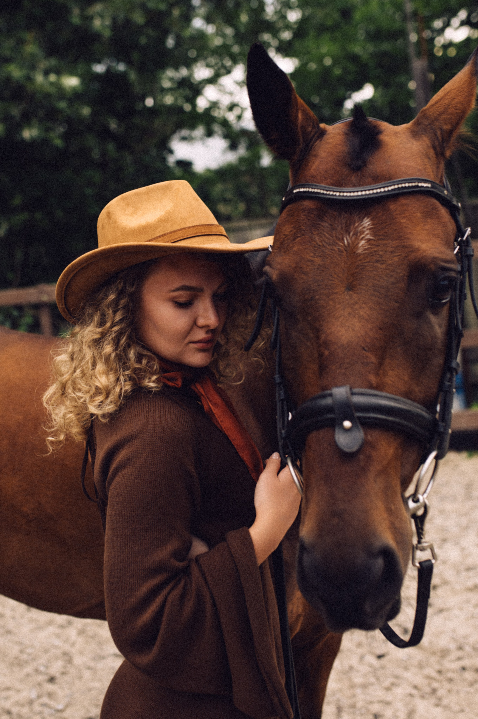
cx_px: 239
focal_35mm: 35
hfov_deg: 37.8
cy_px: 360
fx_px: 698
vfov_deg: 54.5
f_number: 3.2
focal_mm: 35
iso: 320
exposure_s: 1/160
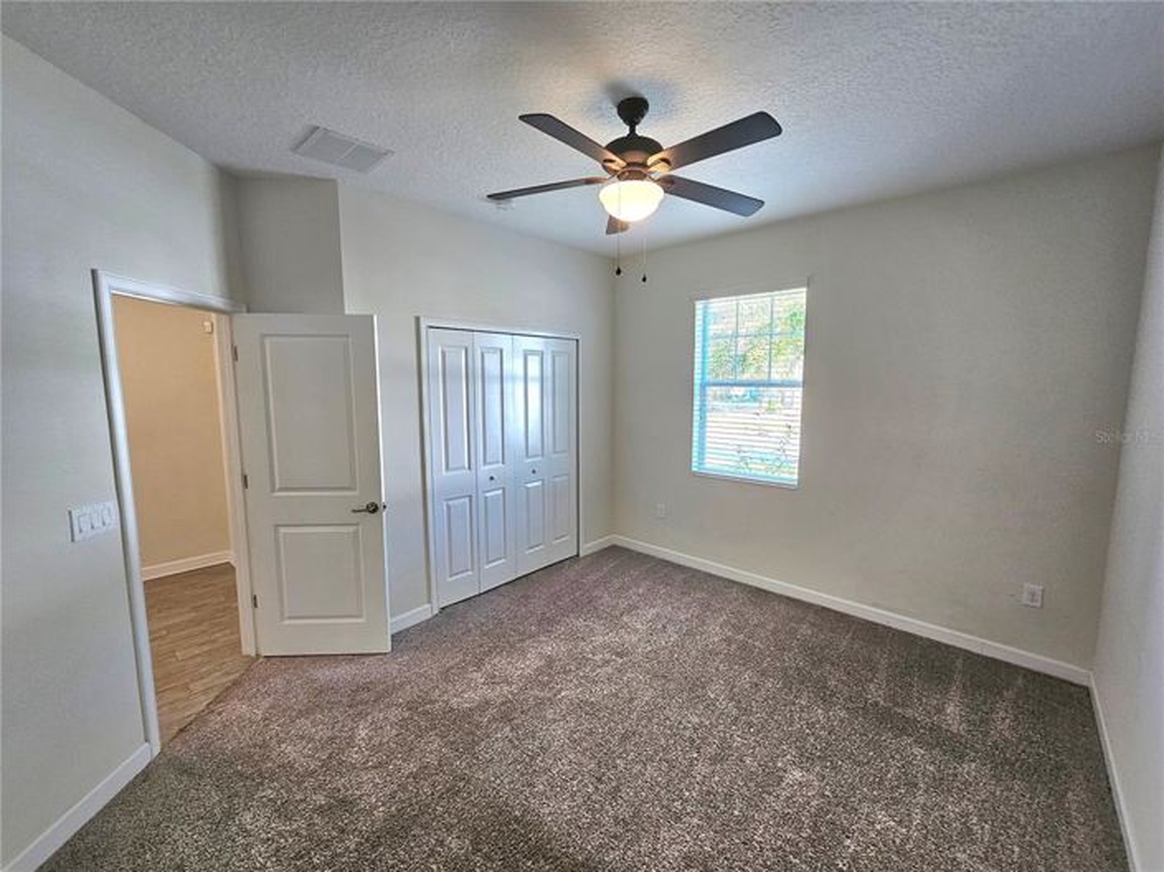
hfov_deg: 106.2
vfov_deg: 89.9
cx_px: 582
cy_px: 436
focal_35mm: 13
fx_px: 437
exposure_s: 1/60.2
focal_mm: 2.2
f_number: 2.2
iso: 160
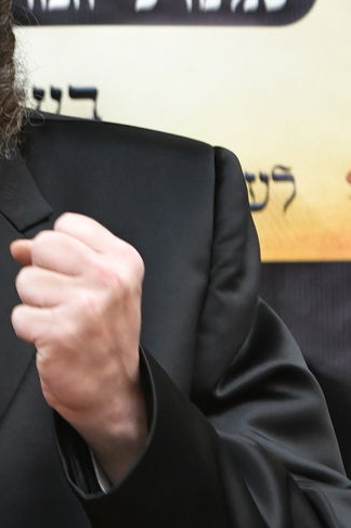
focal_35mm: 863
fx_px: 12638
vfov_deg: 2.4
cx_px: -109
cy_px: 13
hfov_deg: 1.6
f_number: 5.6
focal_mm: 200
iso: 2000
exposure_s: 1/100
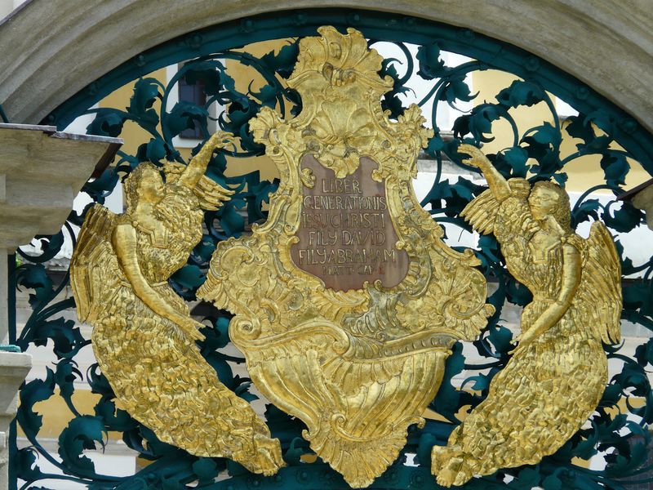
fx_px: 5452
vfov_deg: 5.1
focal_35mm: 289
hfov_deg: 6.9
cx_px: 326
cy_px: 245
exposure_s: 1/320
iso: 100
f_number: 5.6
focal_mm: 47.5
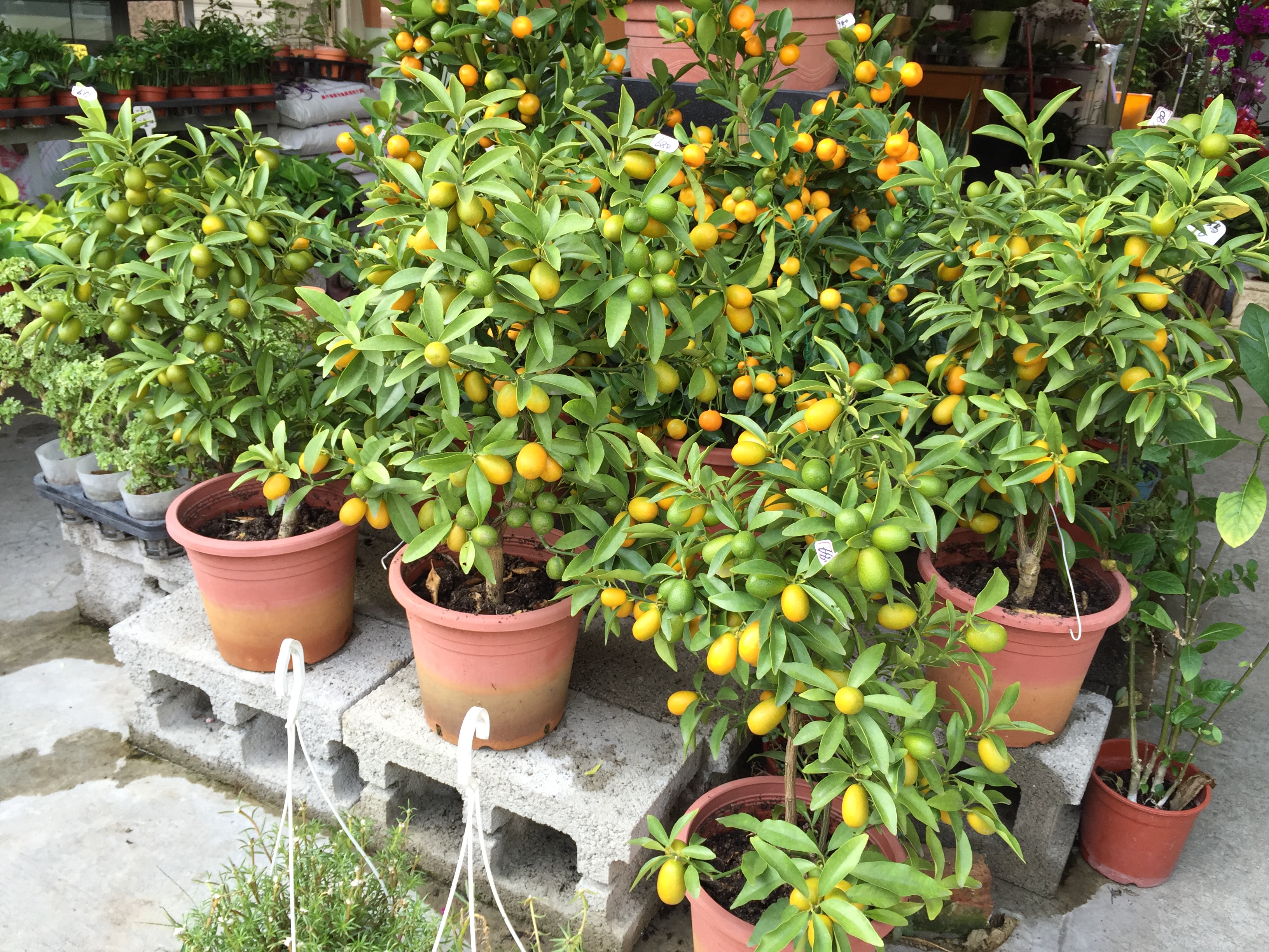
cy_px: 476
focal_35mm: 29
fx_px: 1063
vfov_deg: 48.2
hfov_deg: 61.7
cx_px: 634
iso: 32
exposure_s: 1/120
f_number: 2.2
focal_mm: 4.15
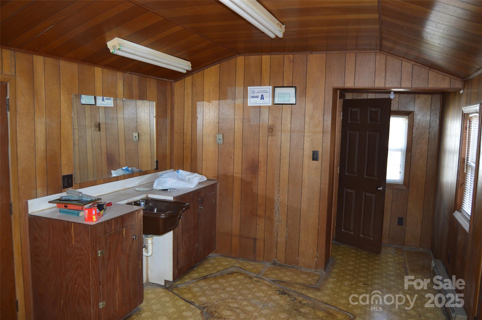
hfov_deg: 67.4
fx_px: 361
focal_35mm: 27
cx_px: 241
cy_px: 160
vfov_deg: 47.8
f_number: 4
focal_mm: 18
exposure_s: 1/80
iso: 400
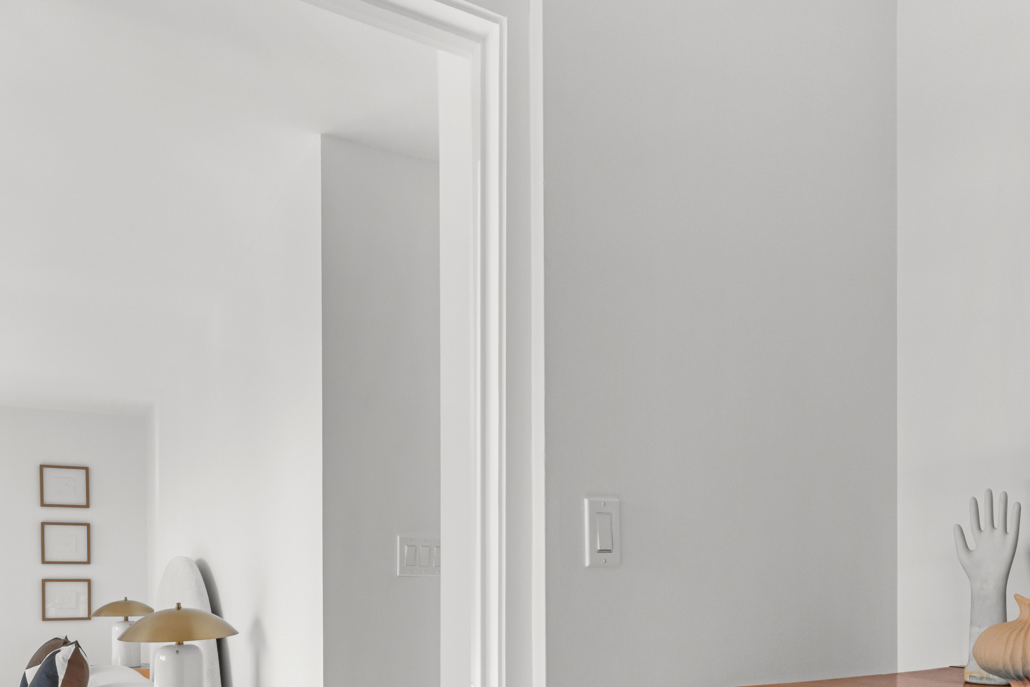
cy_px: 586
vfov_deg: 39.6
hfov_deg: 59.3
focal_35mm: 31
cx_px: 619
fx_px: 895
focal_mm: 14.6
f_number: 11
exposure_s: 1/40
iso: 1600
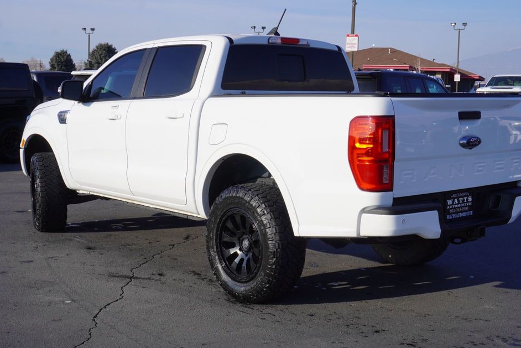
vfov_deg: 26.7
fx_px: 732
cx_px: 280
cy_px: 172
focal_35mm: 51
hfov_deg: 39.2
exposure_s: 1/160
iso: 100
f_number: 11
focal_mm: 31
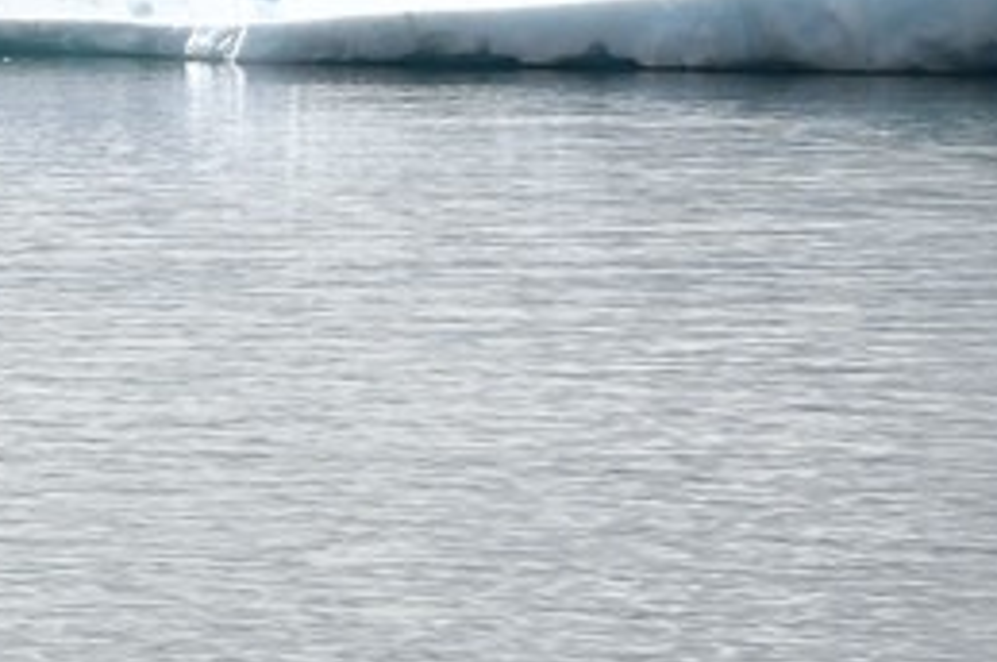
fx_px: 11949
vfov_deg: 3.2
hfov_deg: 4.6
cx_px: -1967
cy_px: 408
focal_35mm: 432
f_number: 13
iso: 200
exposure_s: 1/320
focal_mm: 70
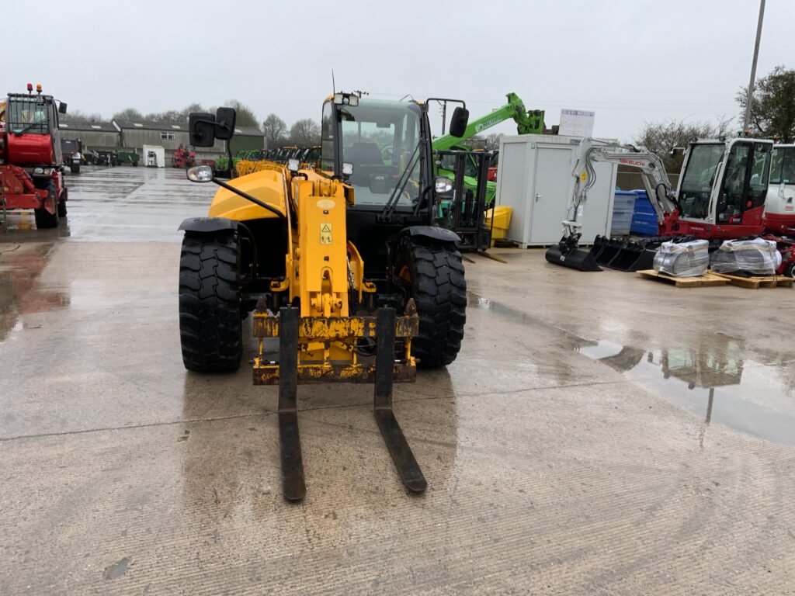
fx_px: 666
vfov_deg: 48.2
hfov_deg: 61.7
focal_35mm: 29
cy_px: 298
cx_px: 398
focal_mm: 3
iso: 20
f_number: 1.8
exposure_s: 1/122
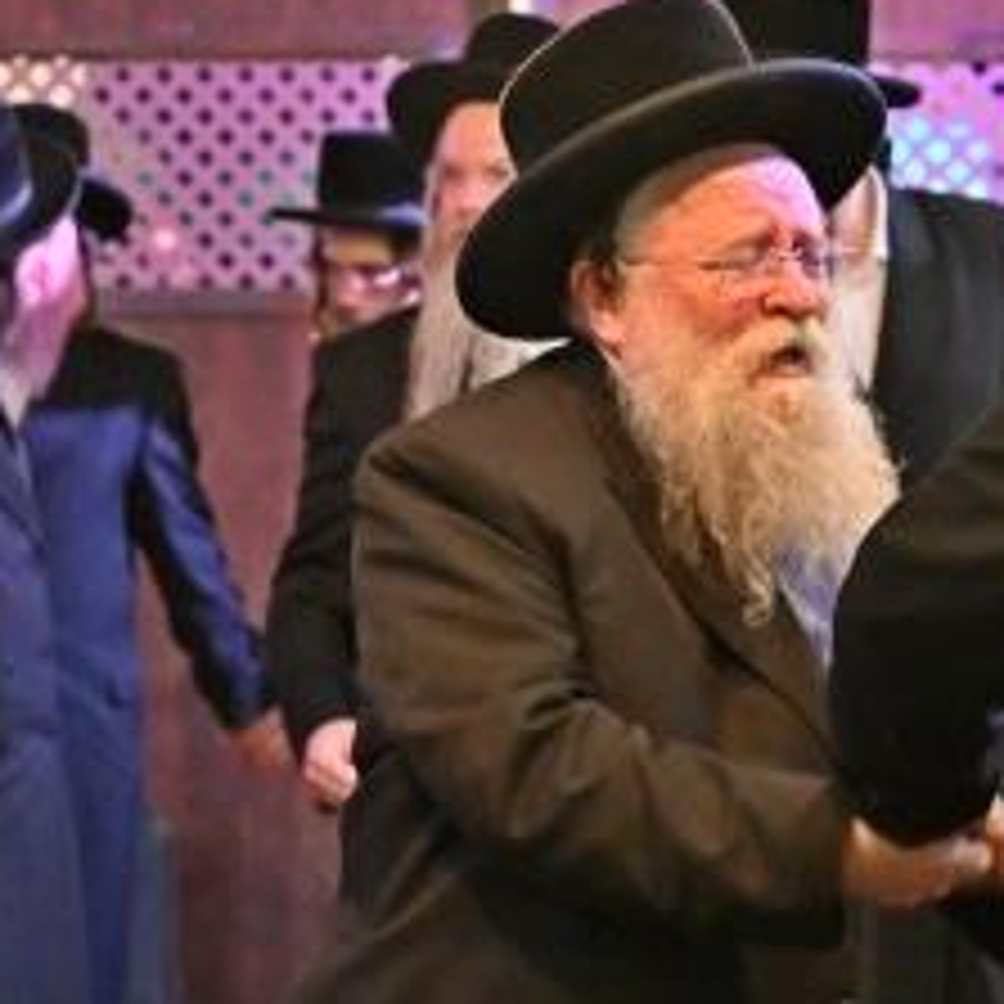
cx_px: 1130
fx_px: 7055
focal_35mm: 215
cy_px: 826
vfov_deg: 8.1
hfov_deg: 8.1
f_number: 4
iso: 1600
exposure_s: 1/250
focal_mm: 55
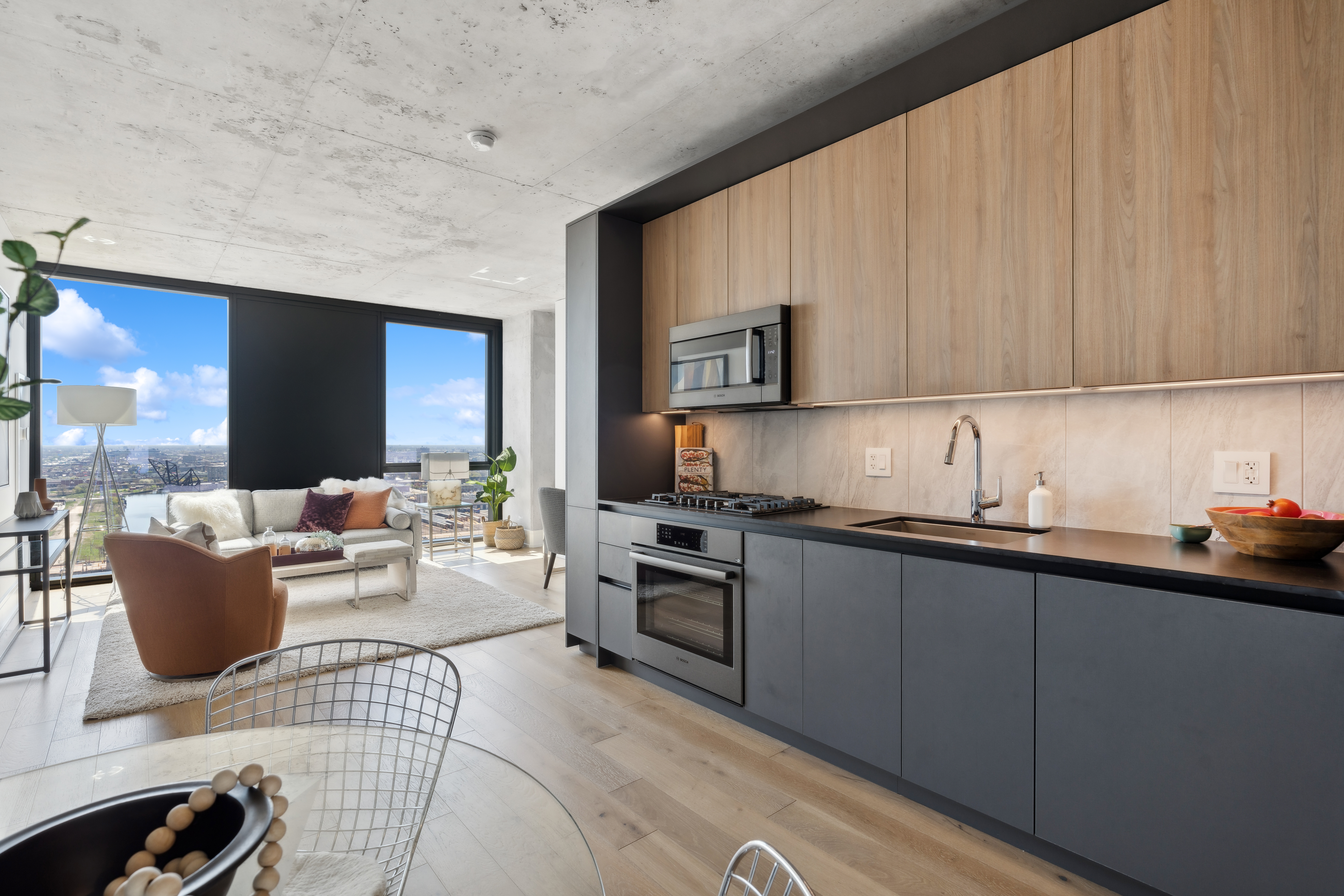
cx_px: 672
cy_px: 448
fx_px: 597
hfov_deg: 96.7
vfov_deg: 73.7
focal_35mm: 16
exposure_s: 1/40
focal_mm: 16
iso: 320
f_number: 8
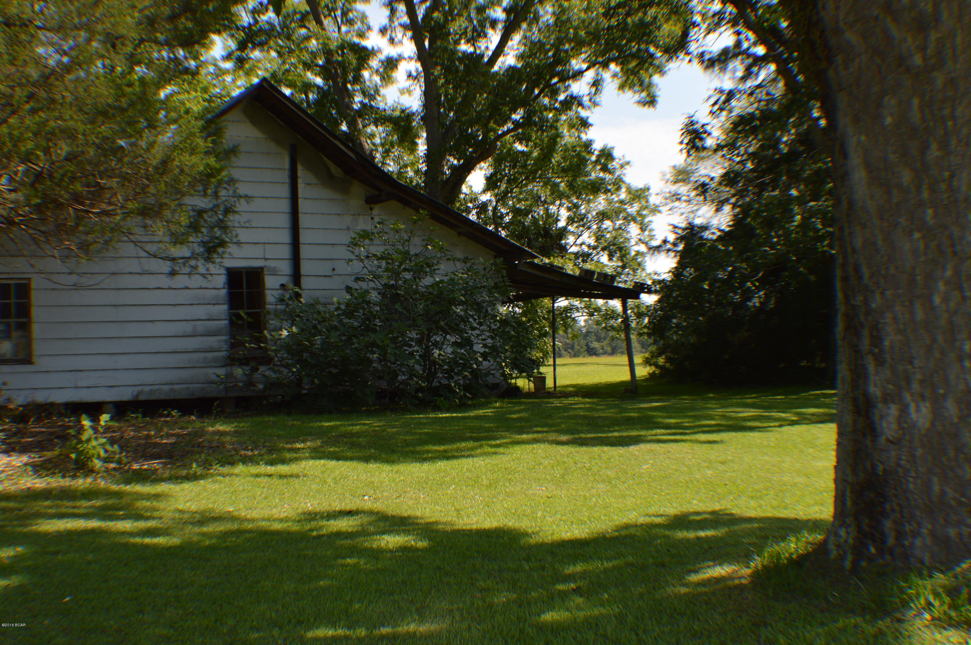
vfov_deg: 26.4
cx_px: 486
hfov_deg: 38.9
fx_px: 1374
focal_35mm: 51
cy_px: 322
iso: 100
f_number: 6.3
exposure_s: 1/200
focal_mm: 34
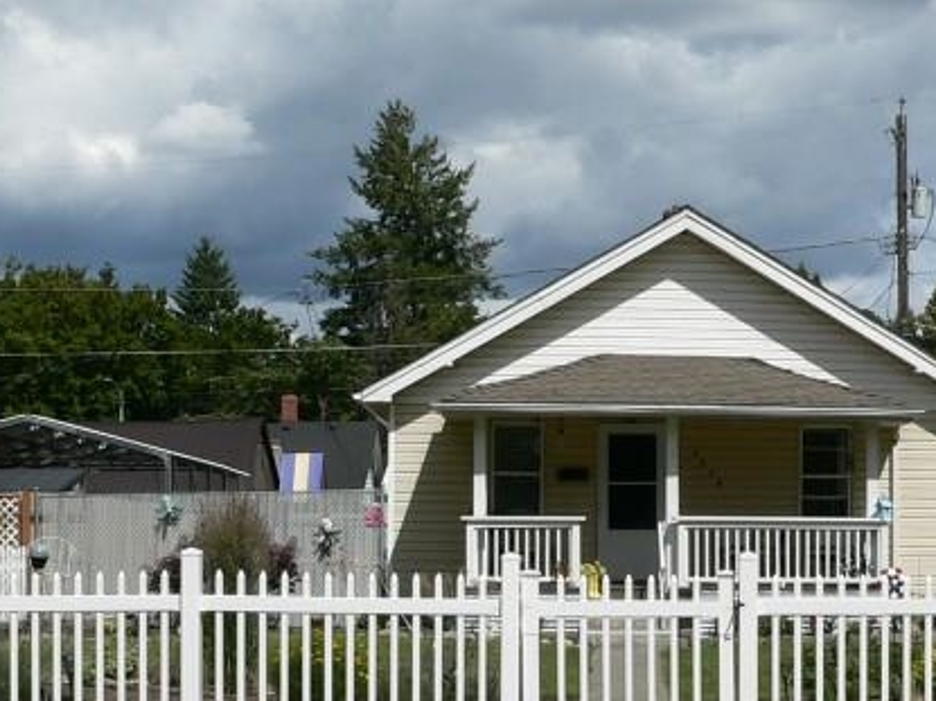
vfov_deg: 19.5
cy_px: 629
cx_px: 678
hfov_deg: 26.1
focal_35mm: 74
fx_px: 2000
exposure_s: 1/500
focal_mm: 6
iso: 80
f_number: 5.6
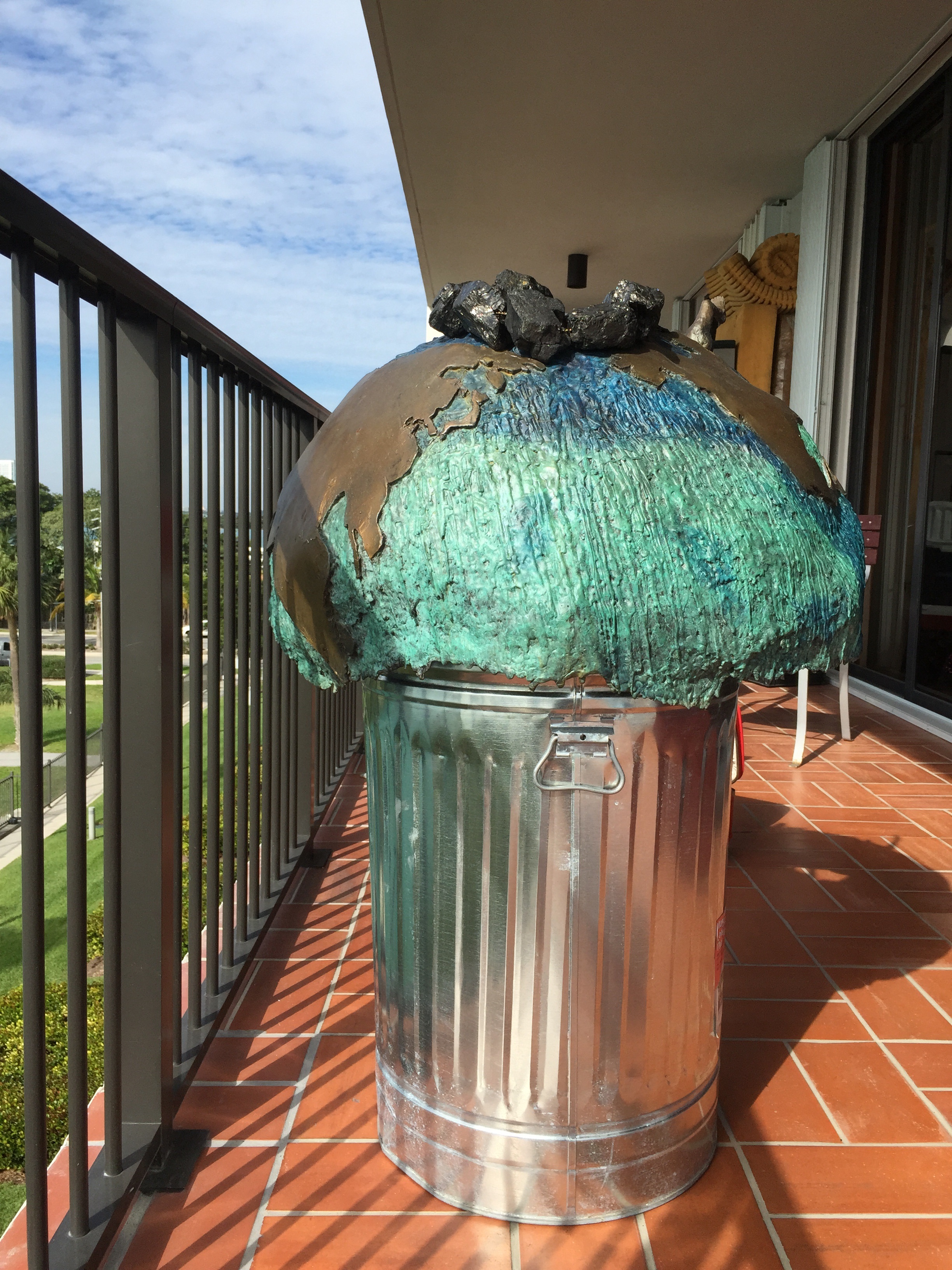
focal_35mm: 29
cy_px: 635
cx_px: 476
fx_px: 1063
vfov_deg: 61.7
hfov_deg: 48.2
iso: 32
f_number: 2.2
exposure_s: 1/2083
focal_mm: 4.15
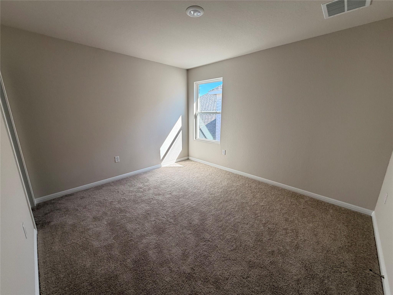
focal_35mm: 14
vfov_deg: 85.7
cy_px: 148
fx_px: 159
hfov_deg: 102.1
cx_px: 196
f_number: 2.2
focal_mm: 2.22
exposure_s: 1/121
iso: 80
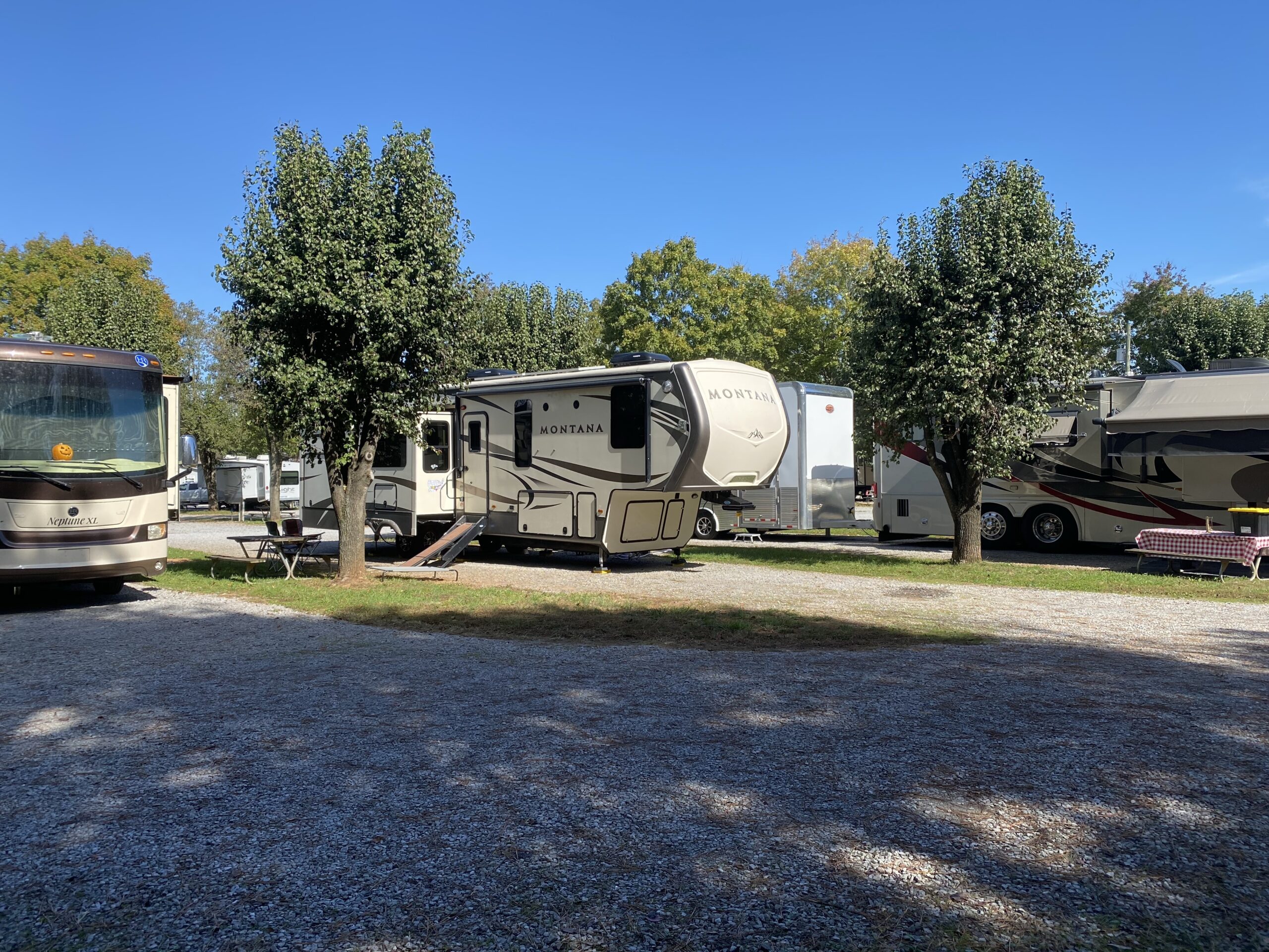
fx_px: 953
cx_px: 634
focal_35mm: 26
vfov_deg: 53.1
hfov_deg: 67.3
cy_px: 476
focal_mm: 4.25
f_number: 1.8
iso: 32
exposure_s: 1/1543
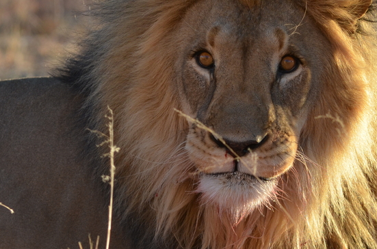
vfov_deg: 2.3
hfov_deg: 3.5
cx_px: 252
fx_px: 6187
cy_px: 107
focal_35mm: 592
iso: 360
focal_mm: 170
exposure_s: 1/500
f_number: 5.6
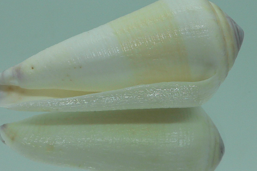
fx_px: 450
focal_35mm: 63
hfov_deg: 31.9
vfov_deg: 21.5
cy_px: 61
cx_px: 133
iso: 80
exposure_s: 1/80
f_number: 2.8
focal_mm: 4.6
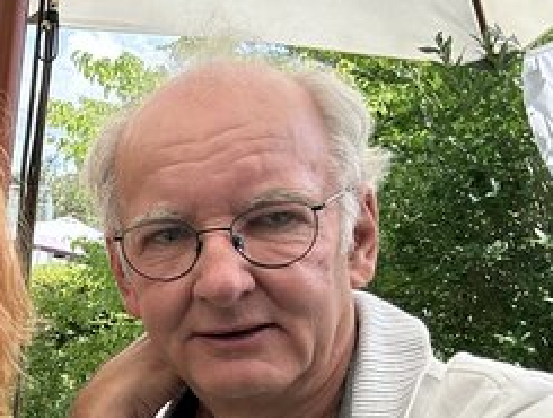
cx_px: 70
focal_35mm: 45
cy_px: 372
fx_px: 721
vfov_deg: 30.9
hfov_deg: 39.4
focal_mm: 2.69
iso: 25
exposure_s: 1/344
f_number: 1.9
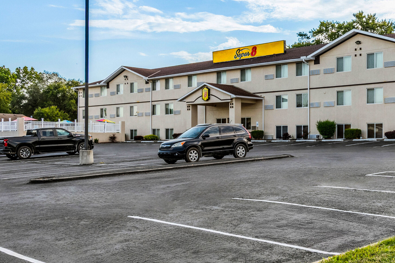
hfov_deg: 49.2
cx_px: 311
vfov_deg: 34.8
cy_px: 53
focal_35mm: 37
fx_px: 406
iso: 400
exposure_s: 1/250
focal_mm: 21
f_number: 9
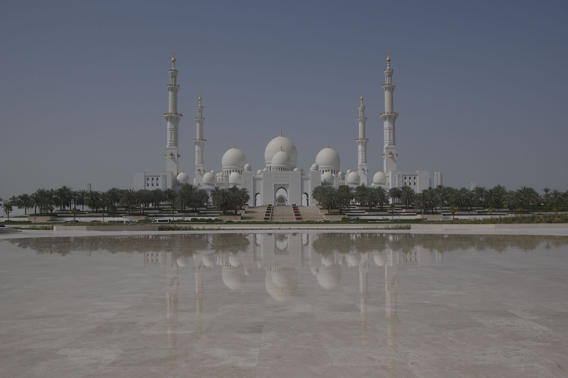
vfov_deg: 42.3
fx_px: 489
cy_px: 189
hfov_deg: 60.3
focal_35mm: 31
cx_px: 284
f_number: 8
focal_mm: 21
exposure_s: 1/1600
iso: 125
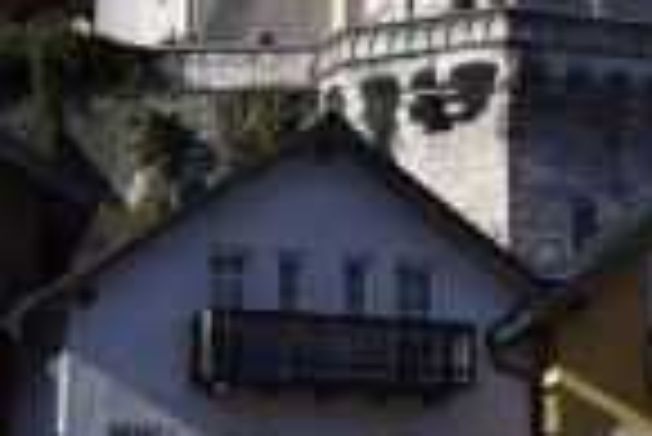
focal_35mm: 150
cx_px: 540
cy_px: -200
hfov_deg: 13.6
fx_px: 2714
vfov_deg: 9.0
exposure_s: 1/500
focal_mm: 29
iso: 100
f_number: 8
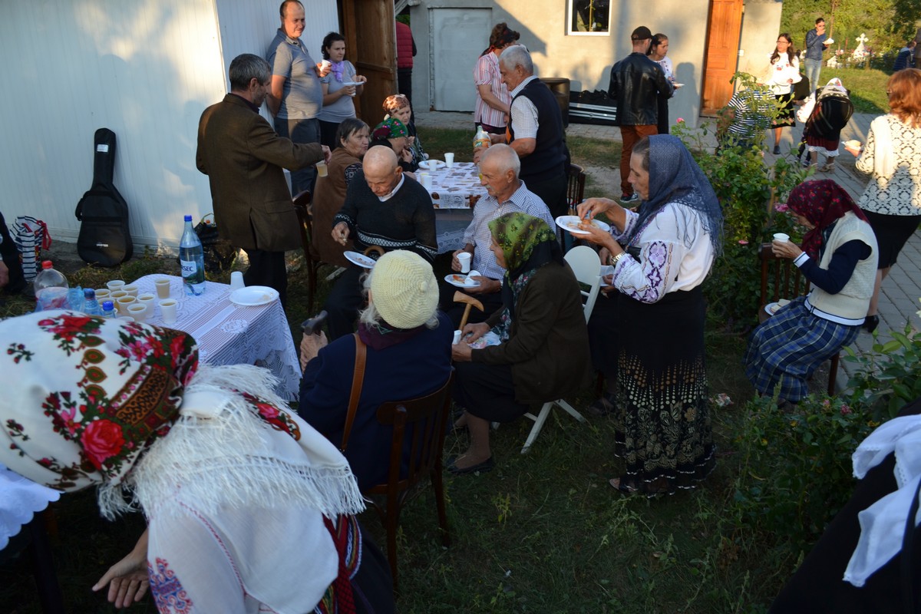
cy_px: 307
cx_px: 460
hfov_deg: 67.4
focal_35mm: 27
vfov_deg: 47.9
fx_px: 691
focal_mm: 18
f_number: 5.6
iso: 110
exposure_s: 1/125
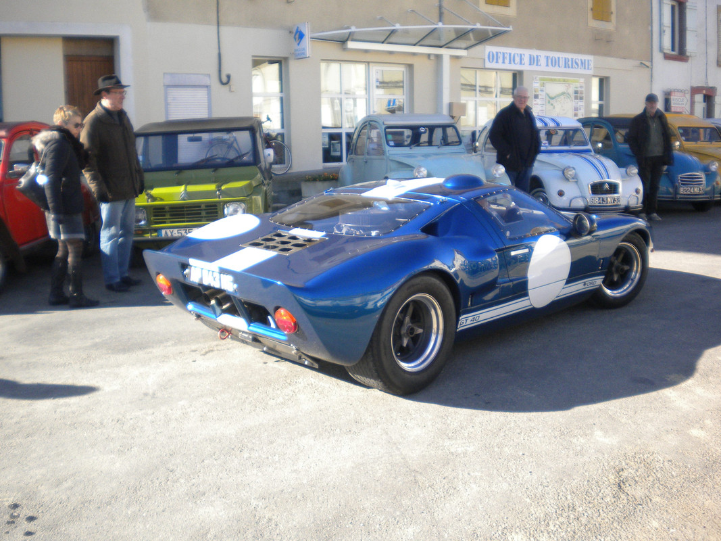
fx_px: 729
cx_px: 360
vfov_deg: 40.7
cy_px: 270
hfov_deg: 52.6
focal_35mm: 35
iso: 185
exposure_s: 1/700
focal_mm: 6.3
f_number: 3.1
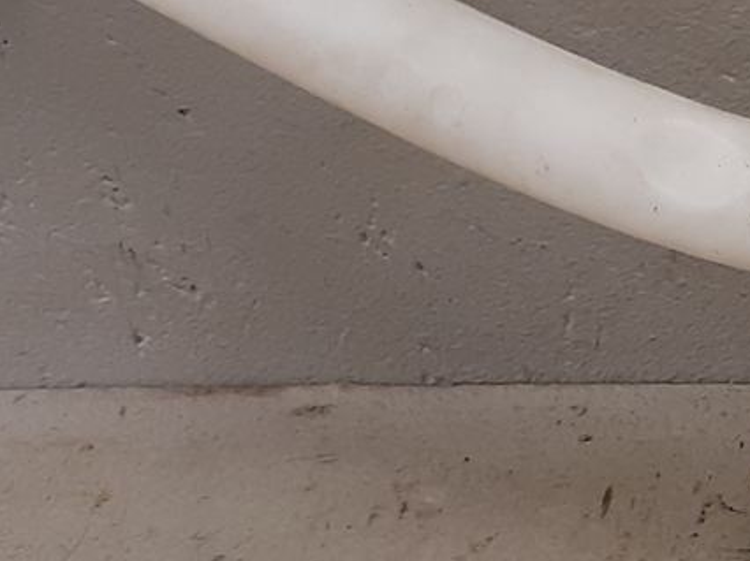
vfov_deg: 11.8
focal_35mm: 125
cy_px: 280
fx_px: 2707
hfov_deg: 15.1
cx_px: 944
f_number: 1.7
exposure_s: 1/50
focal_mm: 3.93
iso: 100
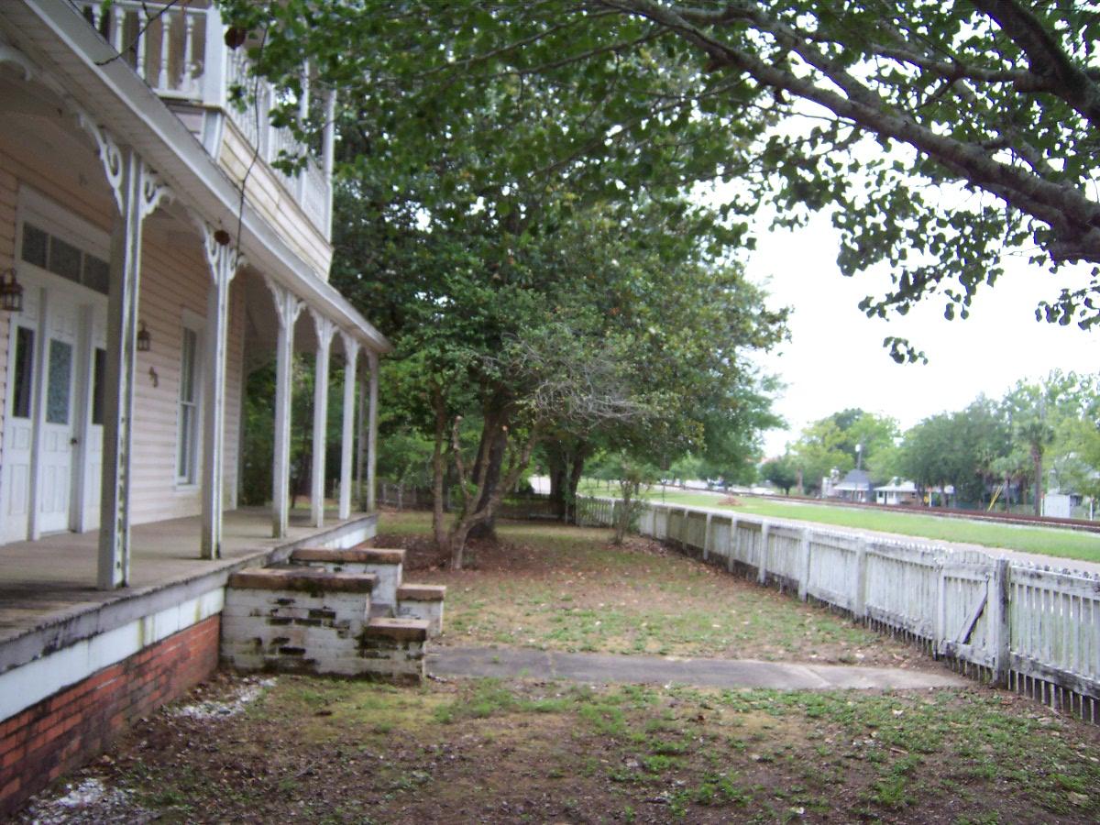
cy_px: 412
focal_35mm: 33
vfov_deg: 42.9
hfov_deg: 55.4
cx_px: 550
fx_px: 1049
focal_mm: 5.5
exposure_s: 1/250
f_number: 3.4
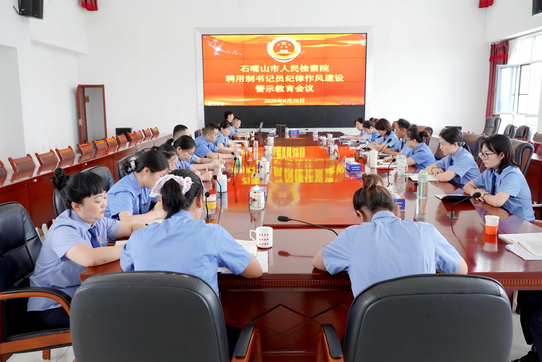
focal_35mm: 31
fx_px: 467
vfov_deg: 42.3
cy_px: 181
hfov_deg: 60.3
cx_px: 271
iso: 1250
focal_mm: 31
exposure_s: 1/40
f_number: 6.3
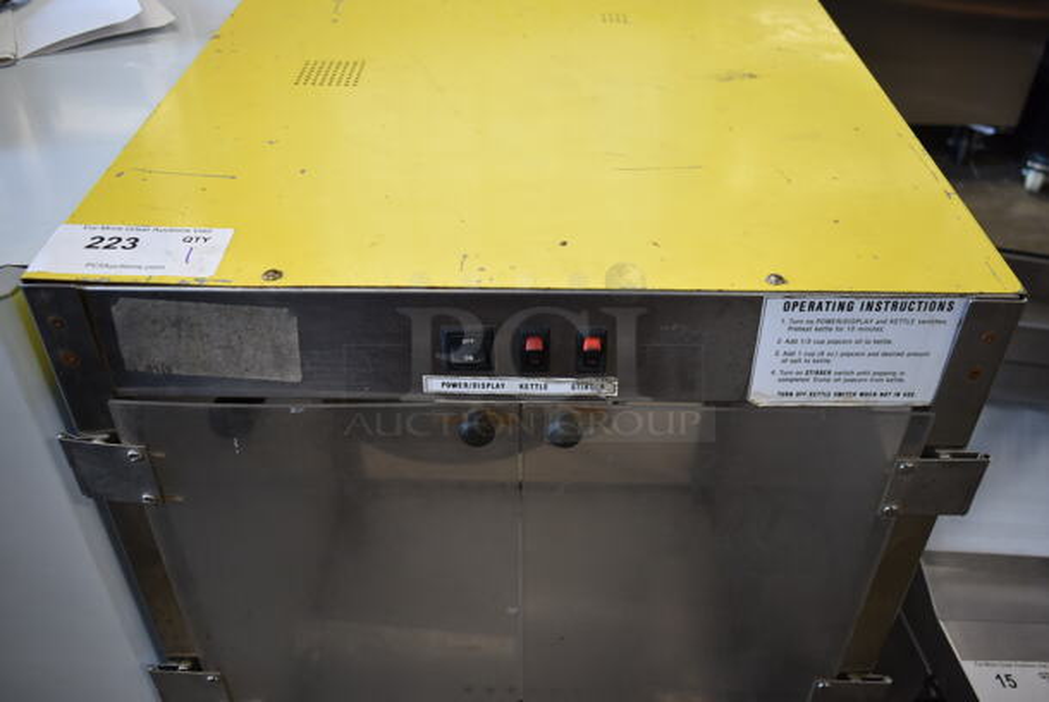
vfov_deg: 41.8
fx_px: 919
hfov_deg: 59.4
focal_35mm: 32
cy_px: 351
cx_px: 524
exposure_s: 1/30
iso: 360
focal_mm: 21
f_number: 3.8
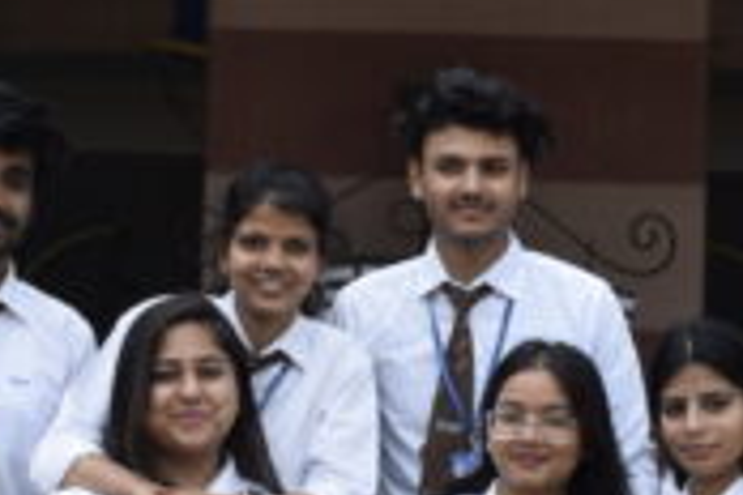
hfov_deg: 10.1
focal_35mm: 203
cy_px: 331
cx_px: 406
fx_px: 4188
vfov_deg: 6.8
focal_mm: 23
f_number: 8
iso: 200
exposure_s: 1/250
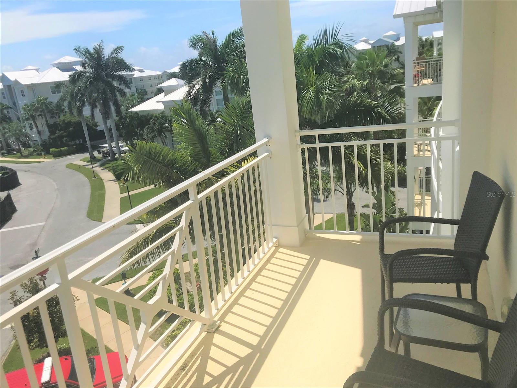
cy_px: 194
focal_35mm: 28
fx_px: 418
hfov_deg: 63.4
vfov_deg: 49.7
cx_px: 258
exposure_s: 1/5319
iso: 20
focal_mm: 3.99
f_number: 1.8
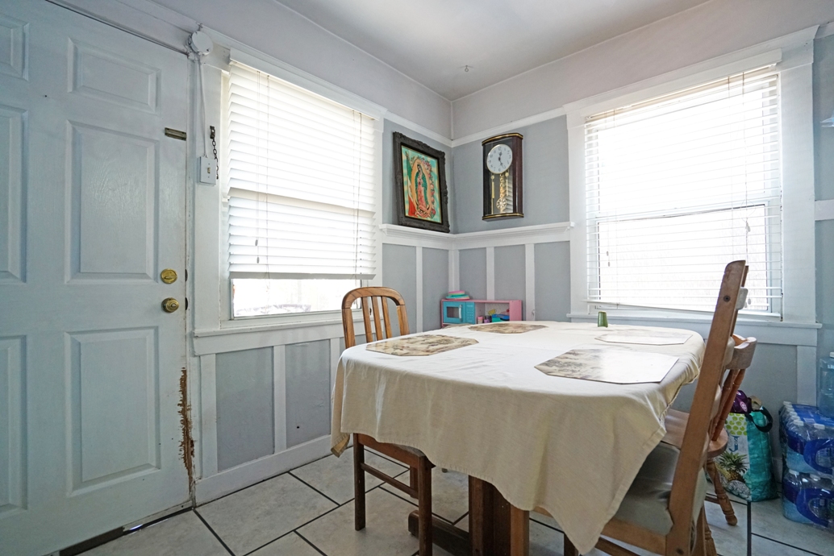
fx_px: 371
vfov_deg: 73.8
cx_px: 417
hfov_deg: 96.7
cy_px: 278
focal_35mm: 16
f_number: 4
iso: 3200
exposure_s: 1/80
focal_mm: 16
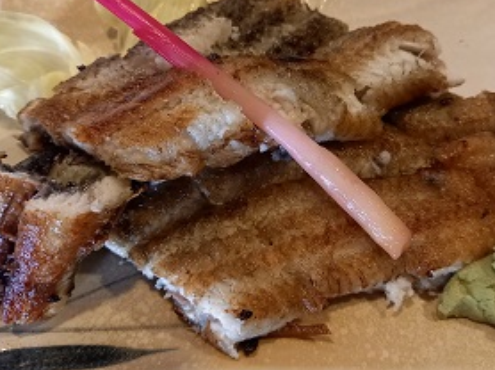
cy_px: 157
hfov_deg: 51.2
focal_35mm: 36
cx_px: 281
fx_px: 514
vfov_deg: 39.5
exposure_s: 1/30
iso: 400
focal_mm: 4.65
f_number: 1.8
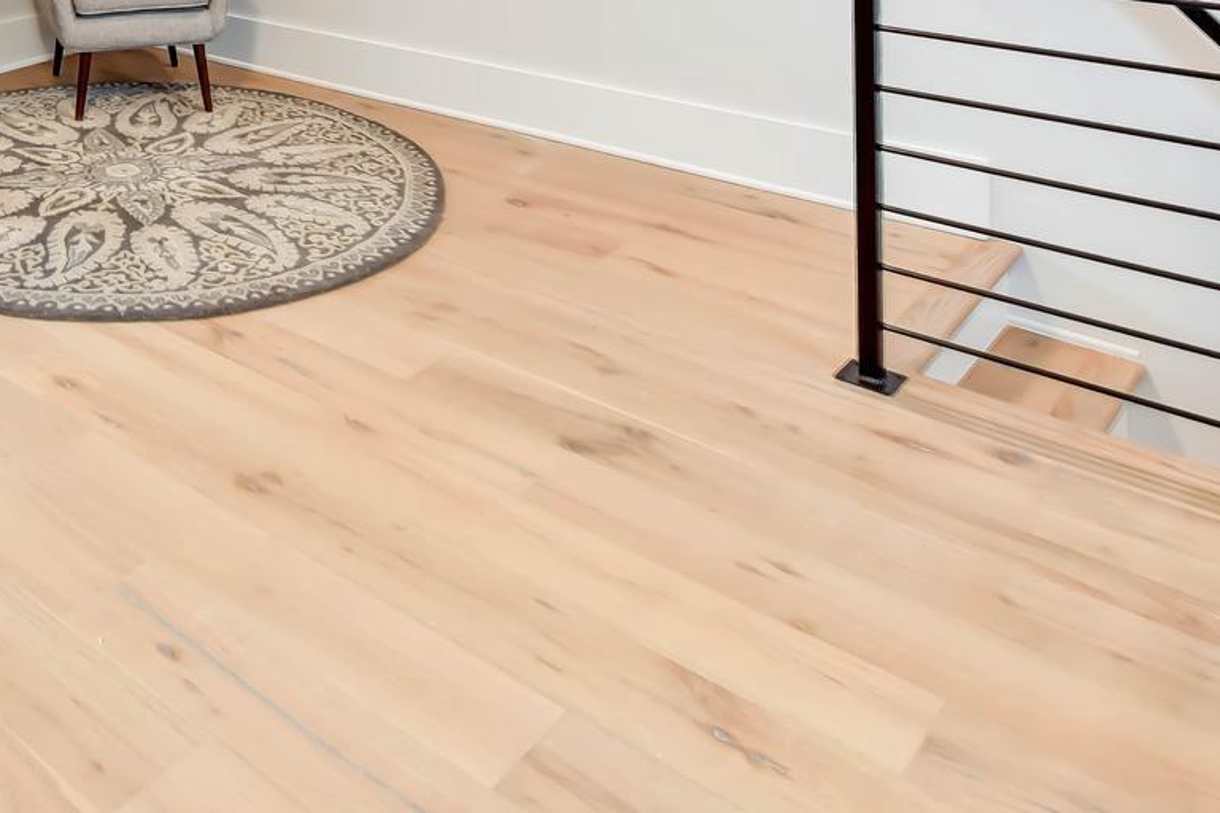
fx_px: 1355
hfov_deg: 42.8
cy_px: -262
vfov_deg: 27.5
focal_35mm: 40
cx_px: 44
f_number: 5.6
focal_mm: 15
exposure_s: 1/20
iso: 400
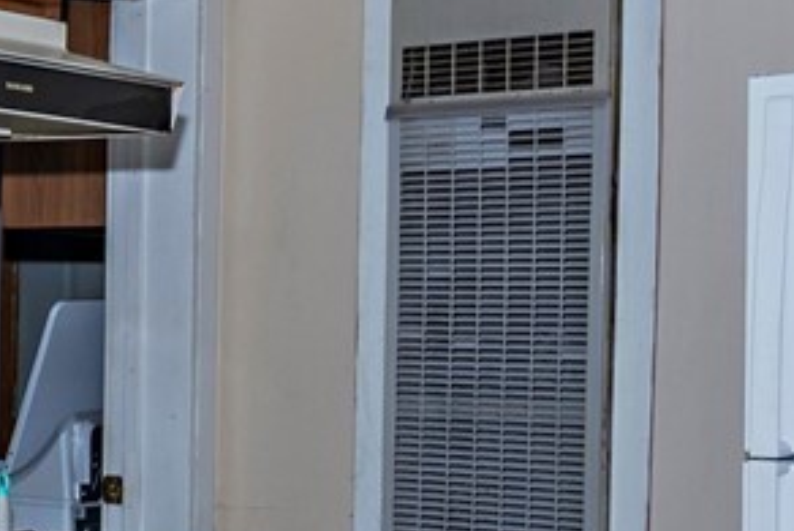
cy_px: 445
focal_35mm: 93
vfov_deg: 14.6
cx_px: -646
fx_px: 2052
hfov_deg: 17.6
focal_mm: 16
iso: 200
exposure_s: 1/40
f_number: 4.5
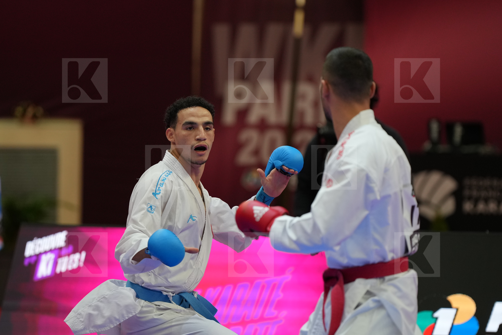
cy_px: 168
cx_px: 251
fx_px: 3555
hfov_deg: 8.1
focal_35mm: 255
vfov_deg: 5.4
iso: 1000
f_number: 2.8
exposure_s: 1/1000
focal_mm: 170
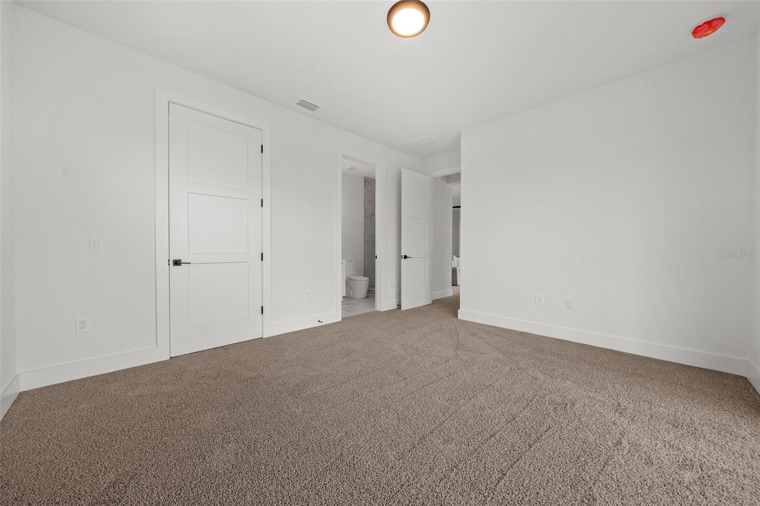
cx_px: 380
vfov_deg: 85.4
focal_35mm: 13
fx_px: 274
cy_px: 253
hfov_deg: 108.3
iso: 250
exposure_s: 1/6
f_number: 9
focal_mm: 13
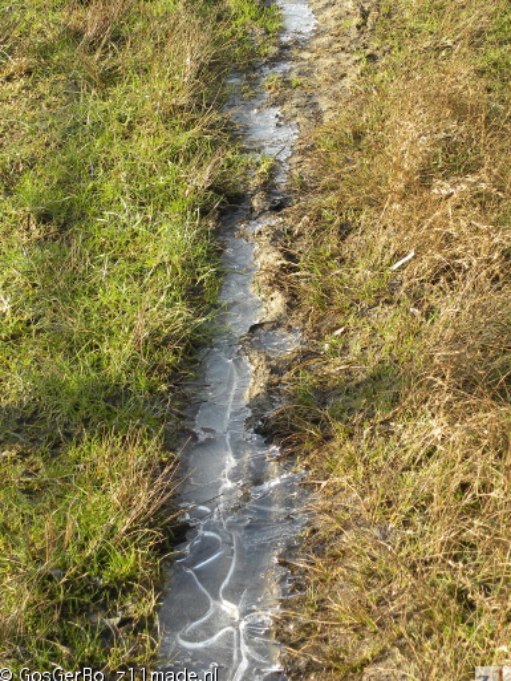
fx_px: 2085
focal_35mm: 106
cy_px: 268
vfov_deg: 18.5
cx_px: 289
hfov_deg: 14.0
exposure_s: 1/162
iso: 64
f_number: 4
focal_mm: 15.1
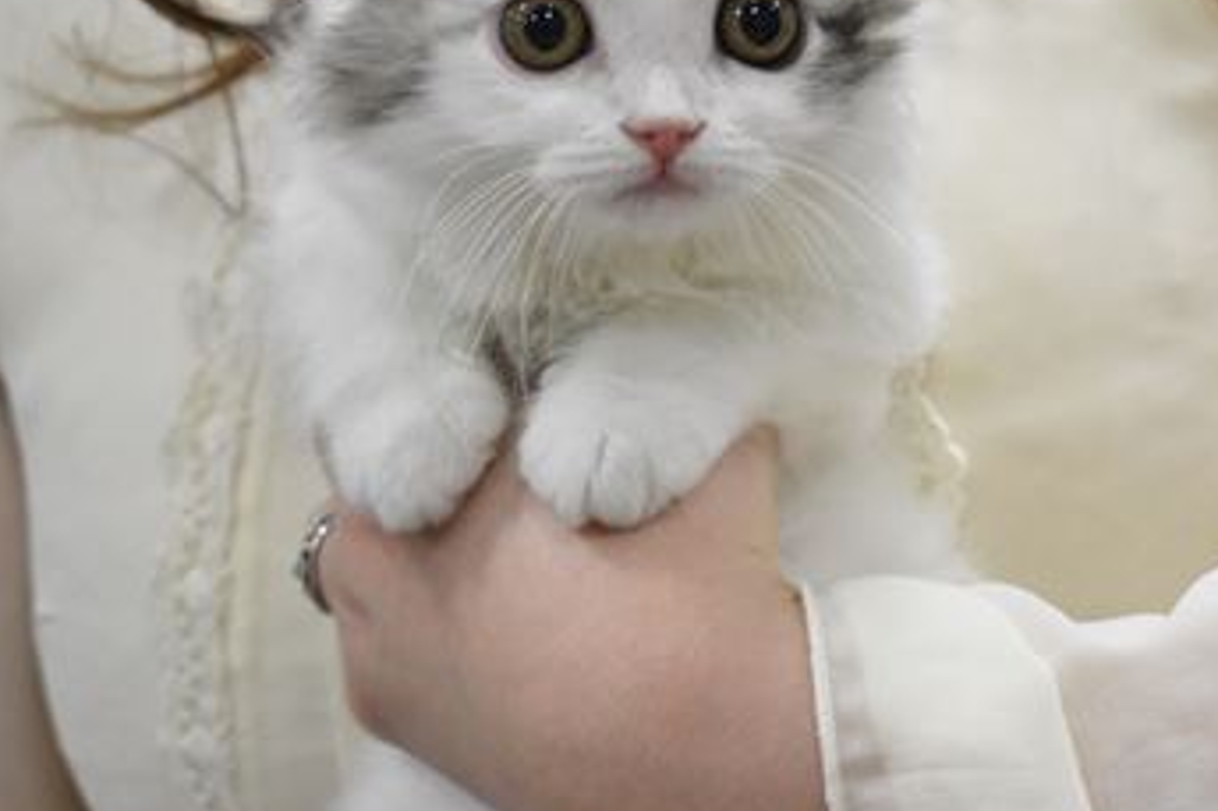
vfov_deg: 12.4
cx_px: 708
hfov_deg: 18.6
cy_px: 145
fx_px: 3720
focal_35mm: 110
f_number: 5.6
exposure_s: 1/125
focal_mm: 42
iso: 1600
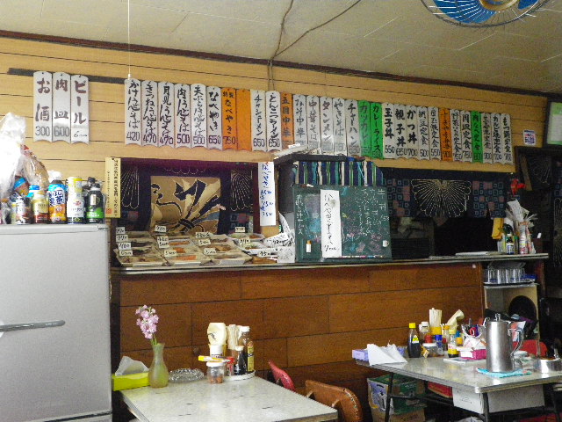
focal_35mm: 39
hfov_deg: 47.9
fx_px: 633
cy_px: 211
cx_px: 281
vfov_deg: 36.8
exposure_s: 1/80
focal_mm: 6.9
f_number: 3
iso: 800
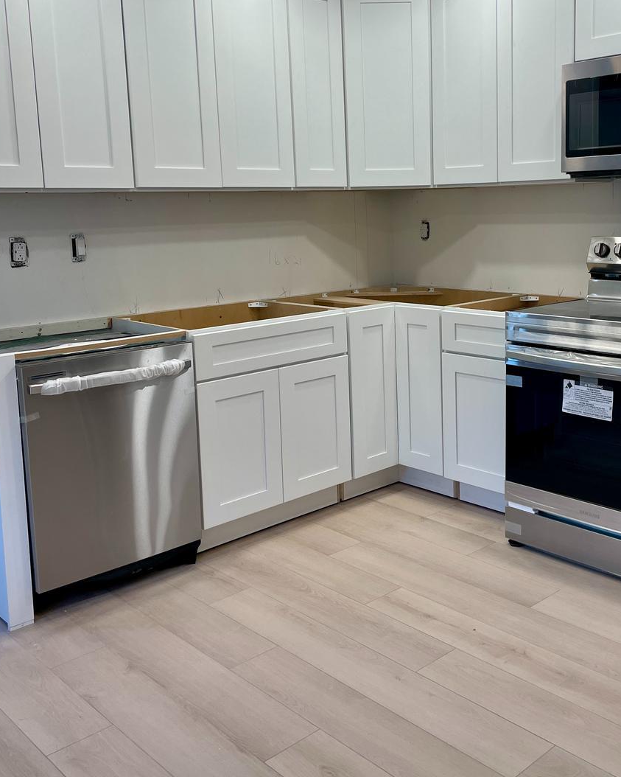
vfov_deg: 48.9
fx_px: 850
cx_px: 401
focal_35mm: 37
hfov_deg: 39.8
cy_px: 329
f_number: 1.6
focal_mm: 4.2
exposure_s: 1/120
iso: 50
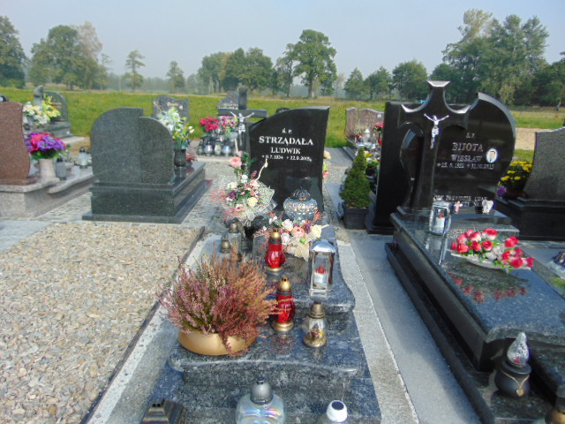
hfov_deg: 69.4
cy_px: 212
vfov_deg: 54.9
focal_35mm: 25
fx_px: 408
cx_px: 282
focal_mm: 4.5
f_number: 3
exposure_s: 1/1000
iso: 80
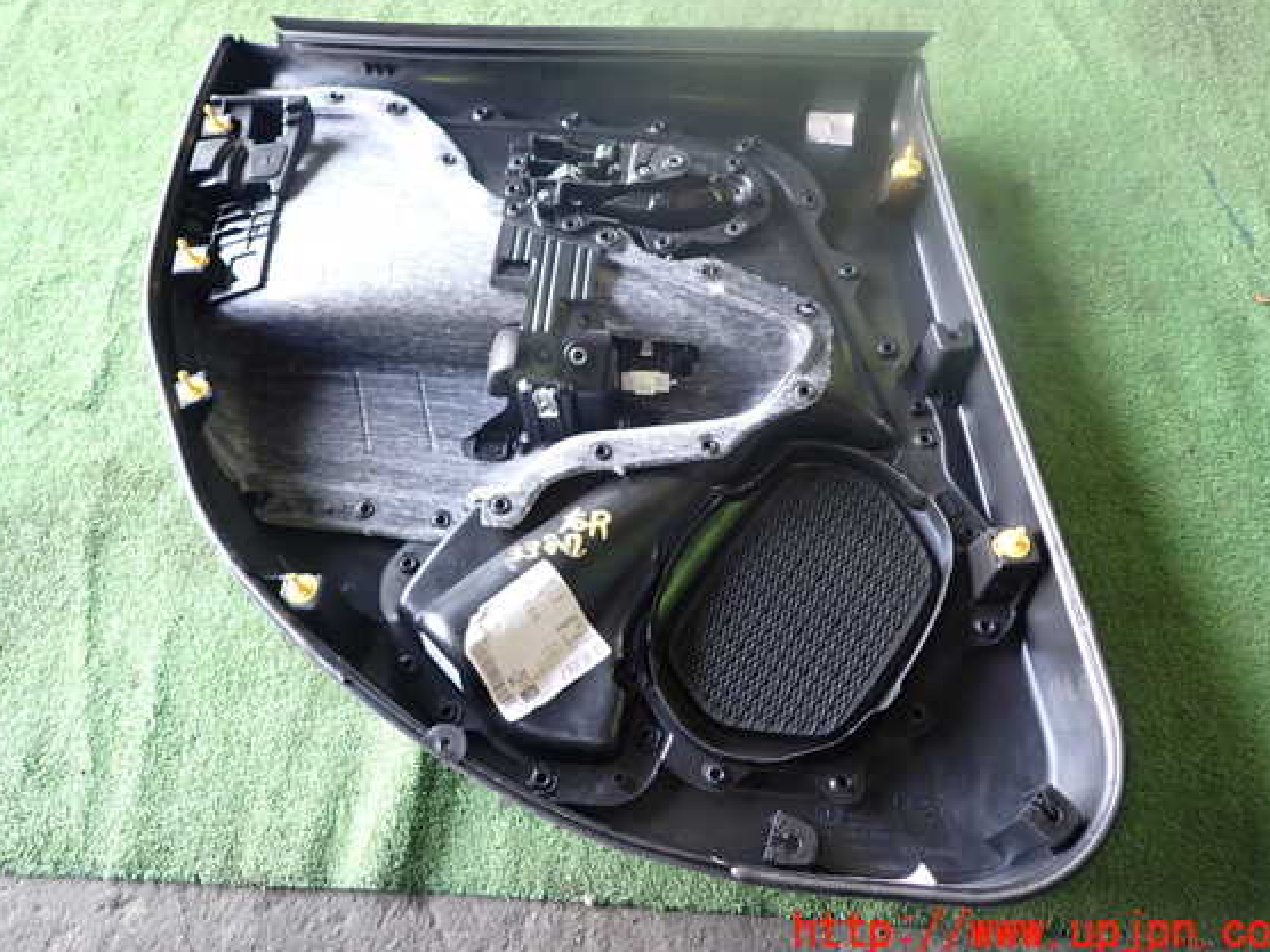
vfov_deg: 51.3
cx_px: 624
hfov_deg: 65.3
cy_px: 447
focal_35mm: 27
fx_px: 991
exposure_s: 1/30
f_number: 2
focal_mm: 4.5
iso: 250
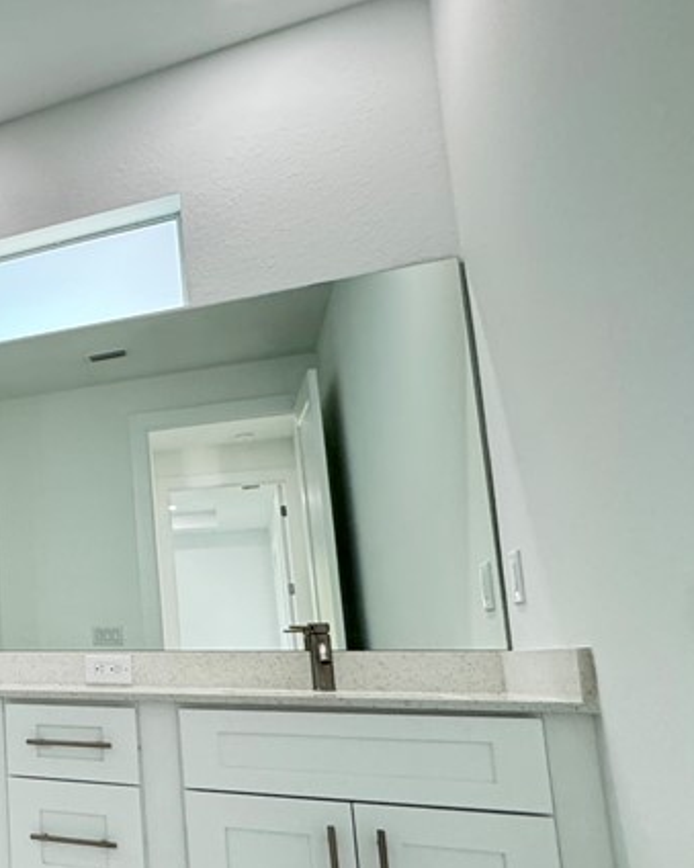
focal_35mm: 33
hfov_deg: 29.1
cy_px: 553
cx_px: -332
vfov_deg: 53.5
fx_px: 848
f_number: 2.2
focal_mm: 2.22
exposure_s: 1/120
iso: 320
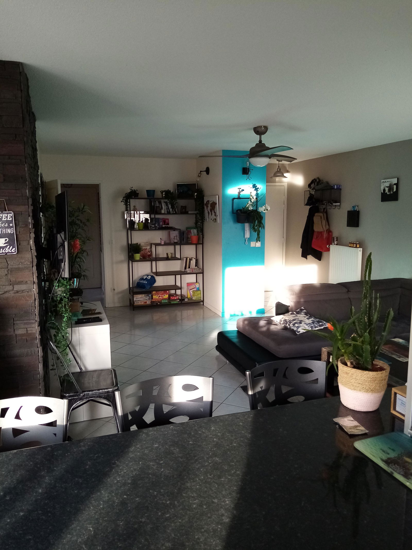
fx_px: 413
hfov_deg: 53.1
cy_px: 275
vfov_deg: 67.3
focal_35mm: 26
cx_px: 206
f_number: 1.8
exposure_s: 1/33.3
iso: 113
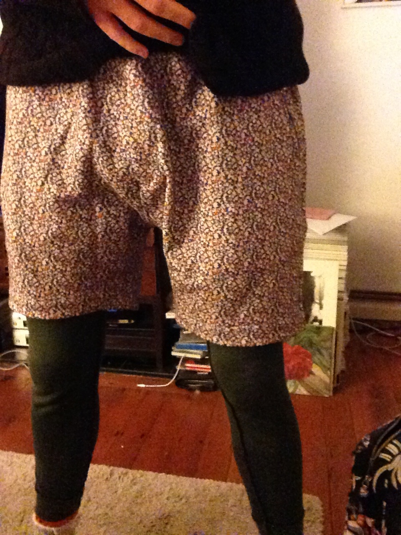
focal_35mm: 35
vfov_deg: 52.6
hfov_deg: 40.7
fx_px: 541
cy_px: 268
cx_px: 200
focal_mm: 2.18
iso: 1000
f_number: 2.4
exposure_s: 1/15
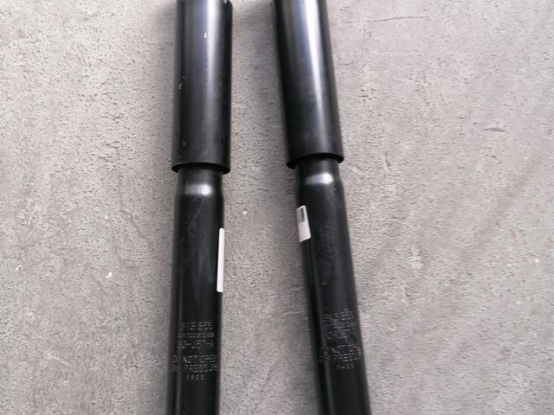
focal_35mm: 27
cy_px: 208
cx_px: 277
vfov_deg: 51.4
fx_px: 432
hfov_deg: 65.3
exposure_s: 1/50
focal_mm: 4.75
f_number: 1.8
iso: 80
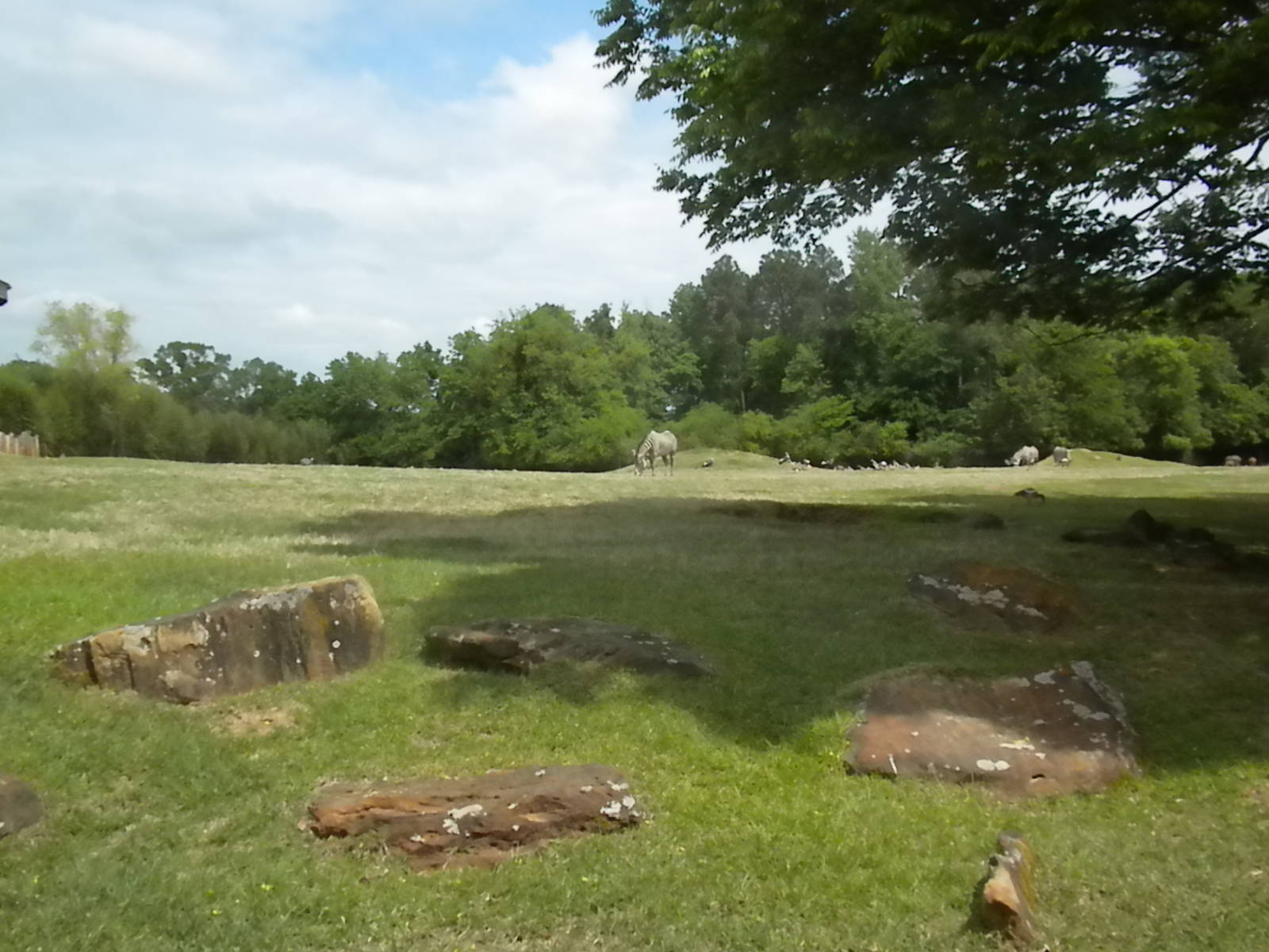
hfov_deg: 50.1
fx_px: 1356
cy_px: 476
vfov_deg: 38.7
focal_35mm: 37
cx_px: 634
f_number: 10
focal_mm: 6.6
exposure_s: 1/604
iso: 640
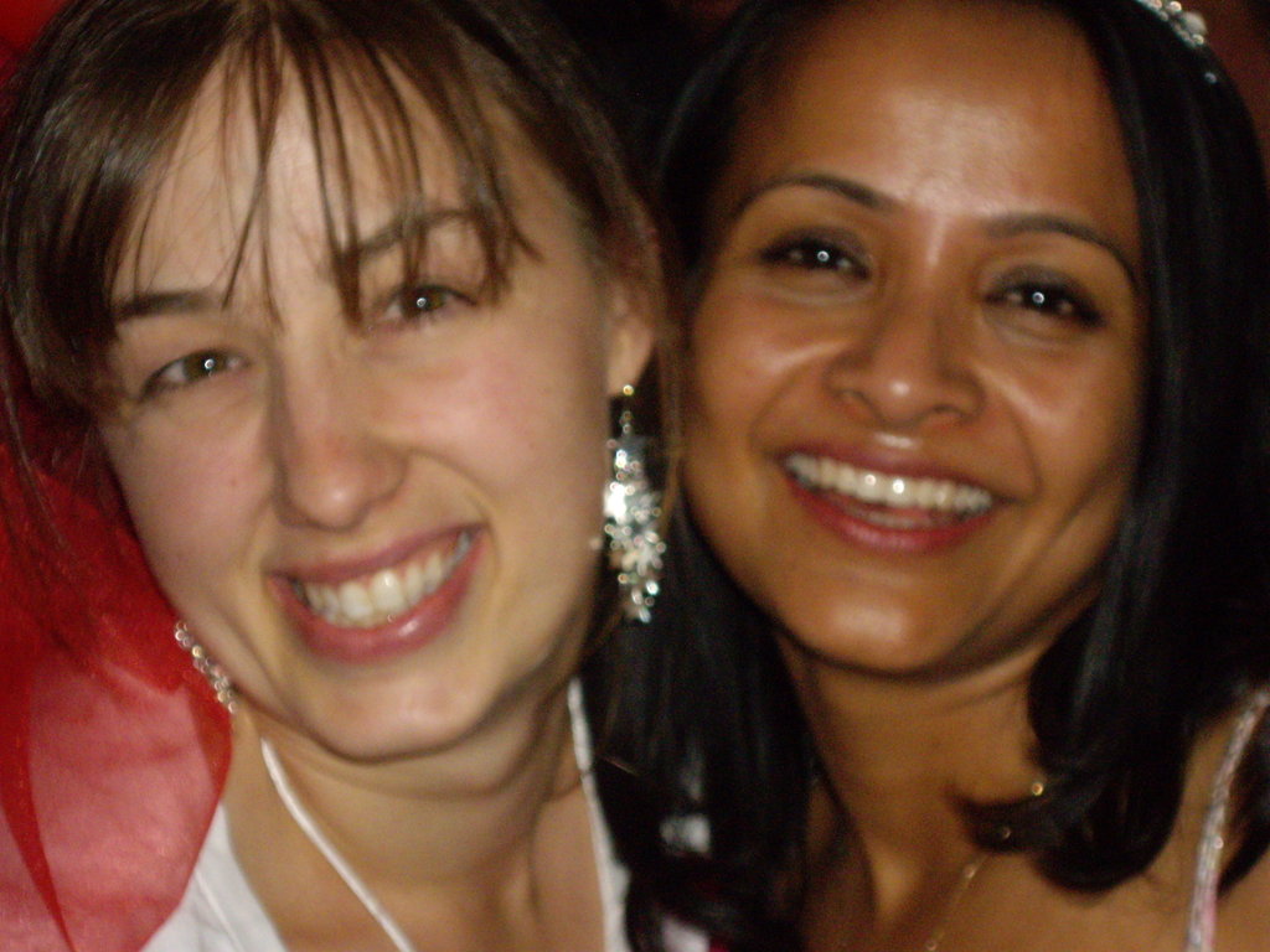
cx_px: 635
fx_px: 3449
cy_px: 476
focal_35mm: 94
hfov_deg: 20.9
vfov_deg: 15.7
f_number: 4.6
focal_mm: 15.3
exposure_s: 1/100
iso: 400
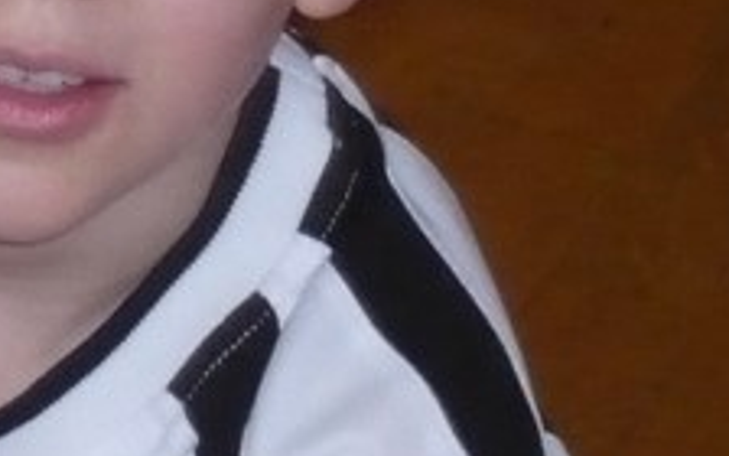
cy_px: 36
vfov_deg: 3.2
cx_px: -55
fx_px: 8106
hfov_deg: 5.1
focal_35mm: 408
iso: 400
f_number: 5
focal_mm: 17.4
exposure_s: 1/30
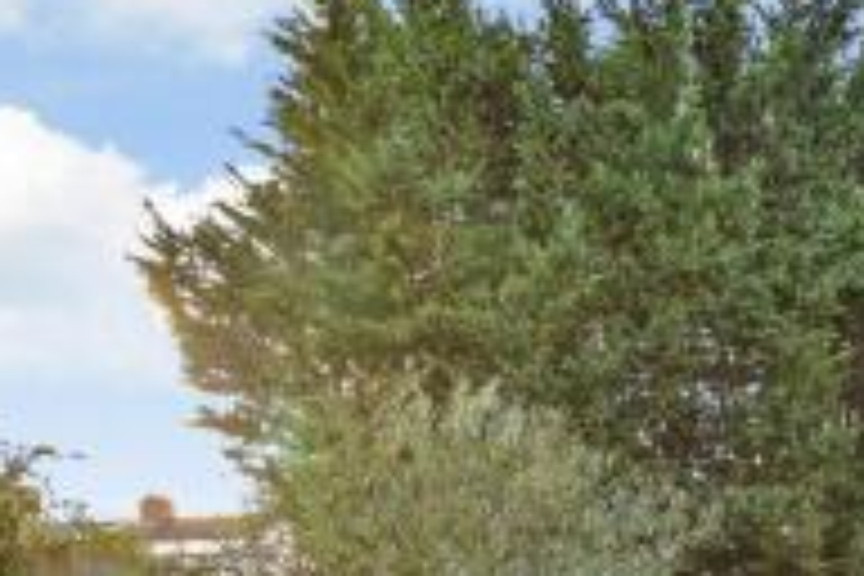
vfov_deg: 20.7
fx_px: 1488
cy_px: 650
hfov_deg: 31.7
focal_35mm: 62
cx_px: 666
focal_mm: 17
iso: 160
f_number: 8
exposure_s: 1/40
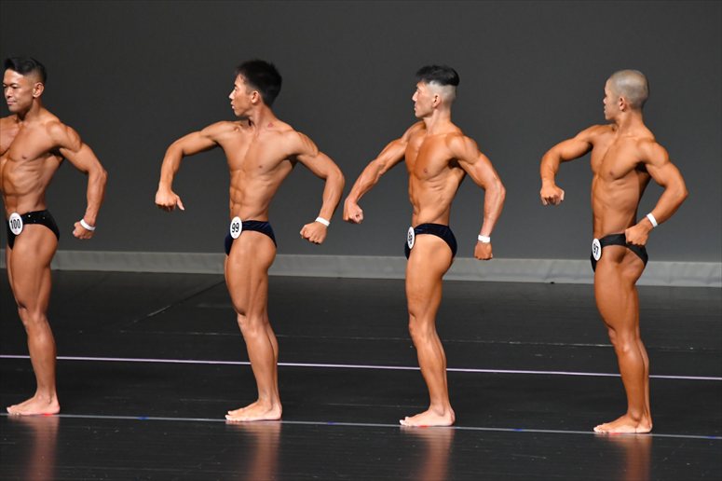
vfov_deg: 4.4
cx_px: 361
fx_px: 6314
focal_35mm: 315
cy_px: 240
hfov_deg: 6.5
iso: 4000
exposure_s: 1/400
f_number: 5.6
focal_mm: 210
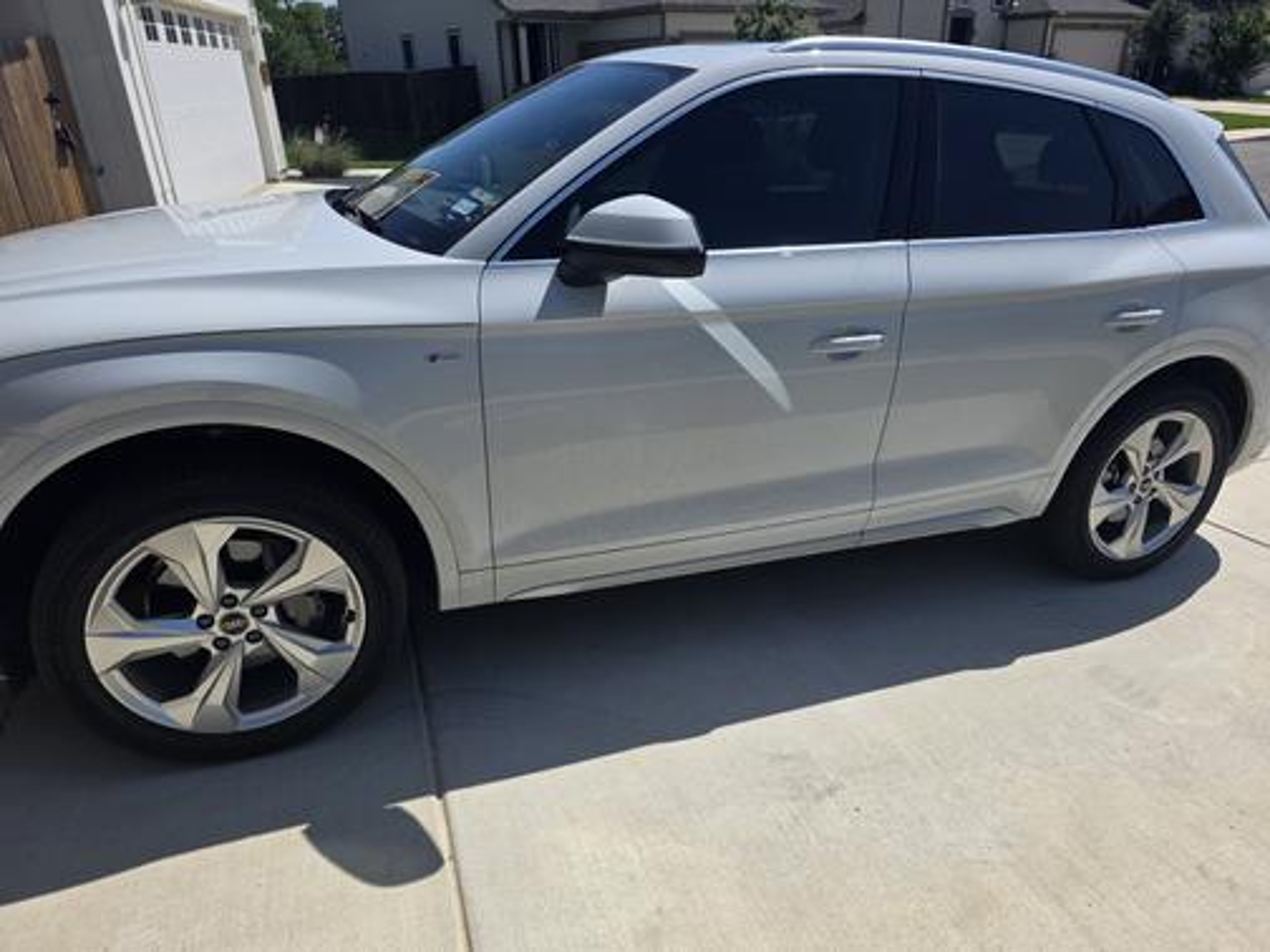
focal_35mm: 23
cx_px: 635
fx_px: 844
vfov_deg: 58.9
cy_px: 476
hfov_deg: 73.9
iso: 80
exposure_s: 1/7944
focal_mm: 6.3
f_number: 1.7
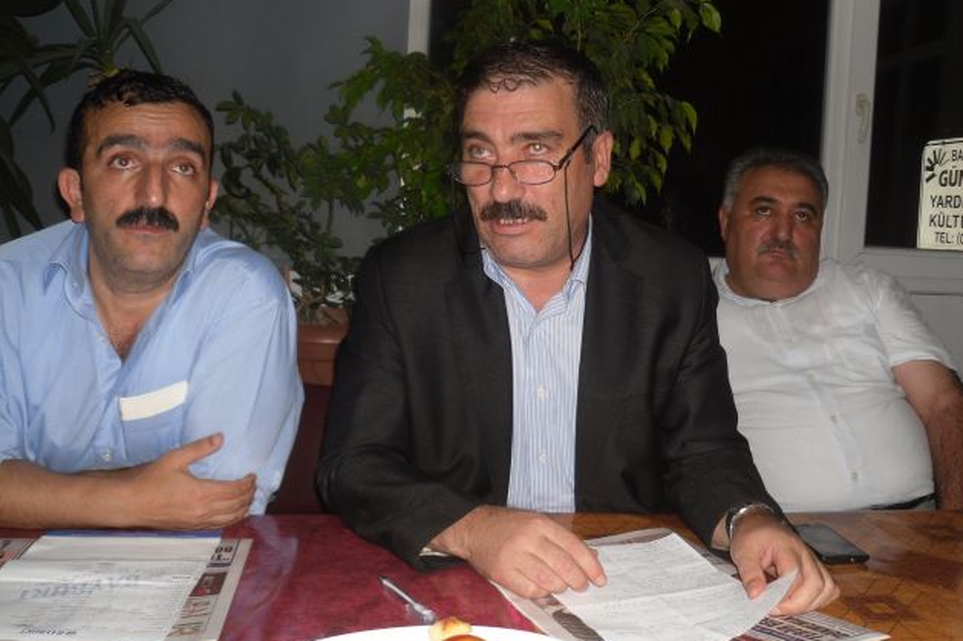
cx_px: 488
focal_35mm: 36
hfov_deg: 53.1
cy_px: 283
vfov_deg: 36.8
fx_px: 963
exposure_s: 1/45
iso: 100
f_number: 2.8
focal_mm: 6
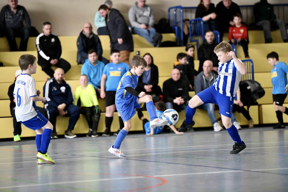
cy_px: 96
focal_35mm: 170
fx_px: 1360
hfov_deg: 12.1
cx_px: 144
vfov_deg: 8.1
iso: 5000
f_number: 2.8
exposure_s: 1/1250
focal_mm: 170
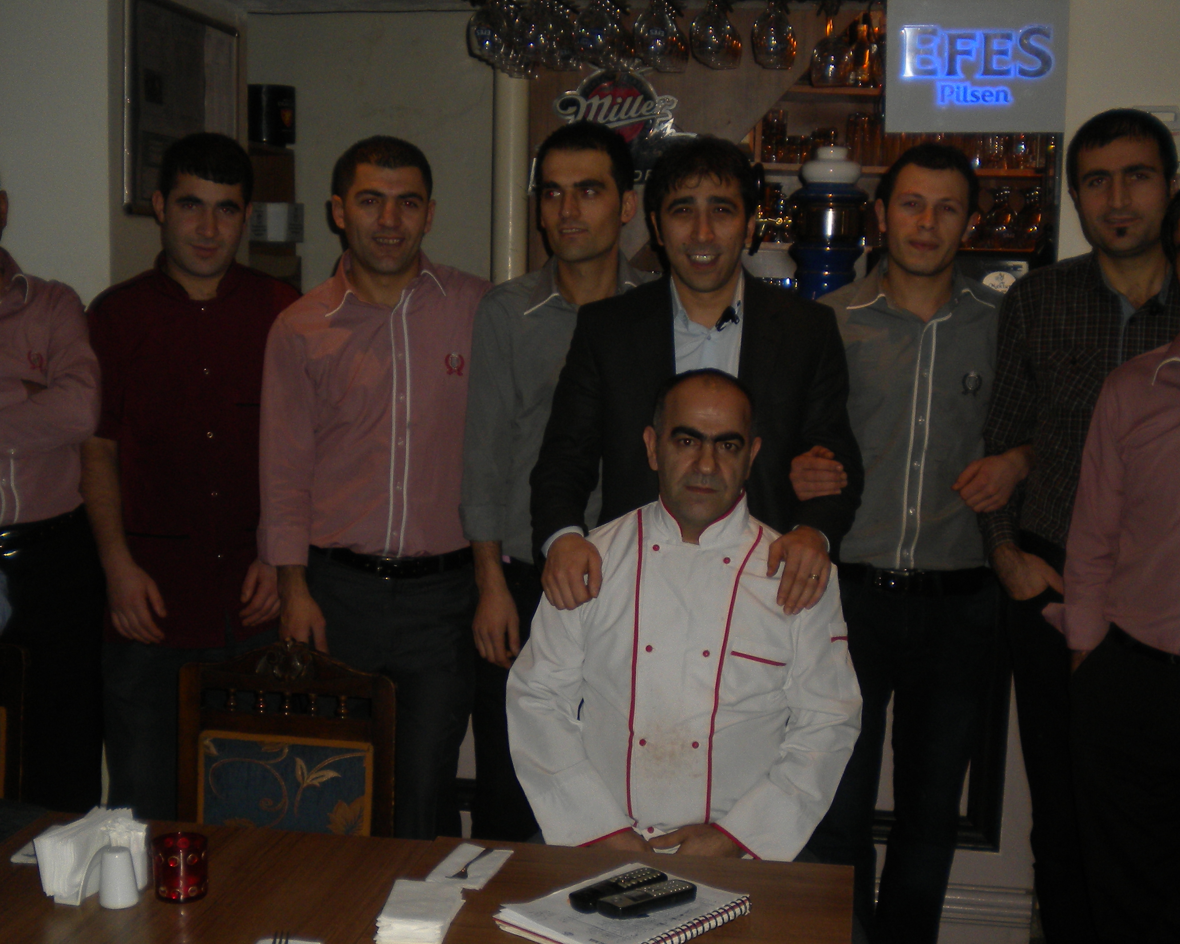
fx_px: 1641
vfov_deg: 32.0
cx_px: 622
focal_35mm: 47
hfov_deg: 39.5
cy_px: 582
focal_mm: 6.3
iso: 100
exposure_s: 1/30
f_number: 3.1
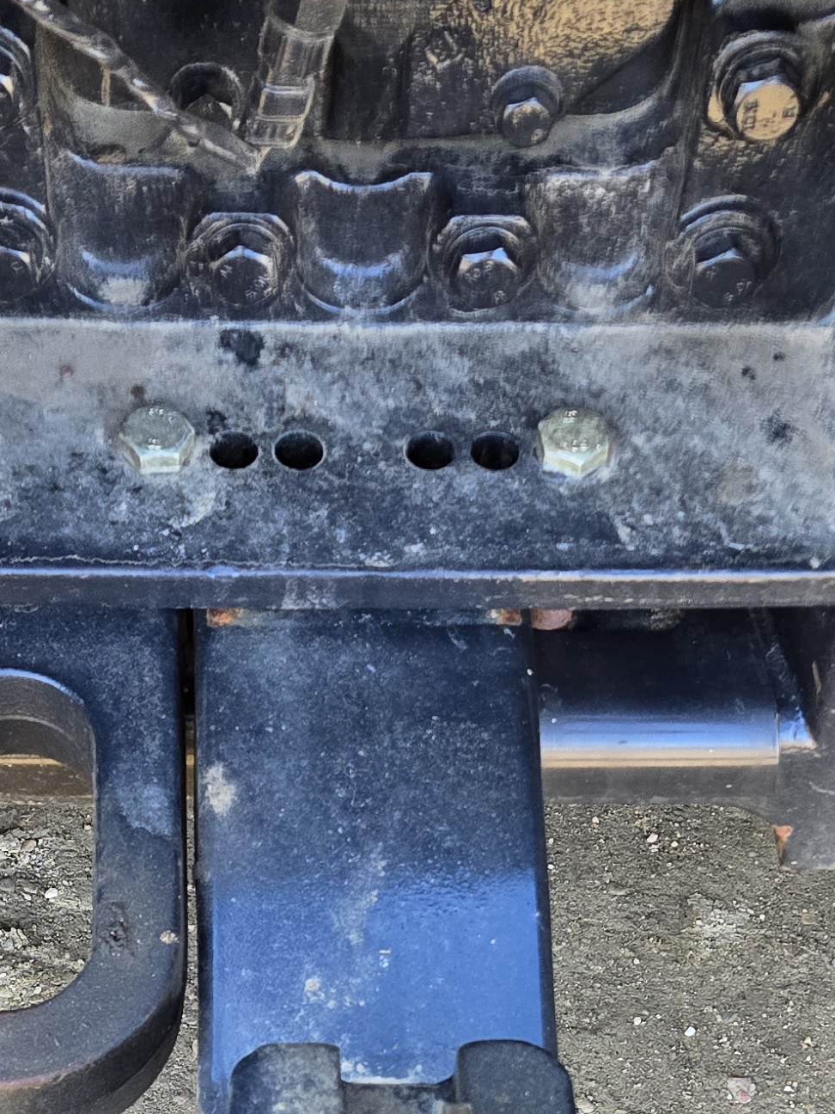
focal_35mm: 71
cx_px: 344
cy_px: 1278
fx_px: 2284
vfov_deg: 25.1
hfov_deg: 20.7
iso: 125
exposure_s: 1/180
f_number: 1.8
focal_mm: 5.4
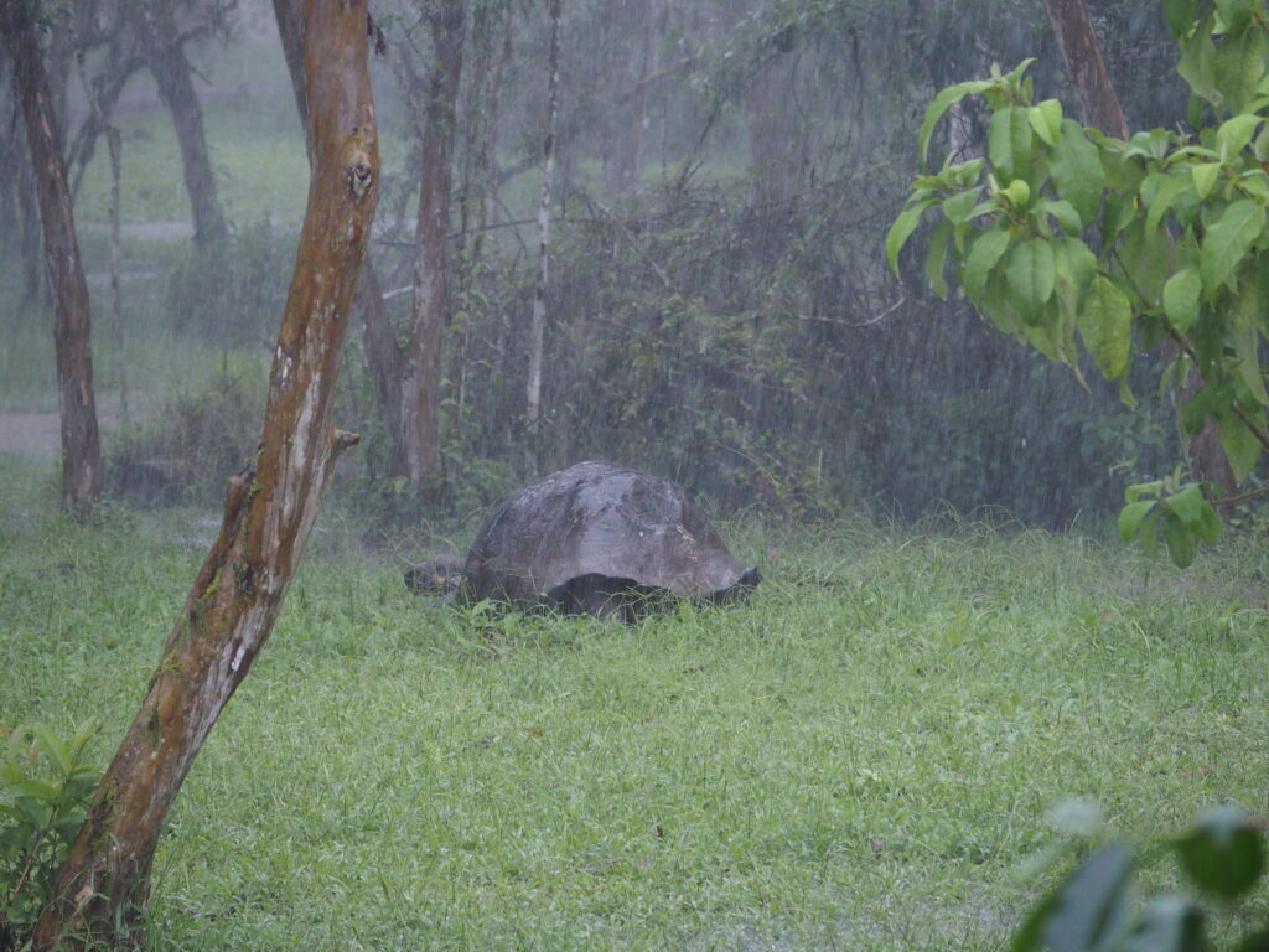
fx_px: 8065
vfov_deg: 6.8
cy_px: 476
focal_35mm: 220
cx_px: 634
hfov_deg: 9.0
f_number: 2.8
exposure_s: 1/200
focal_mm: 46.7
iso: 320
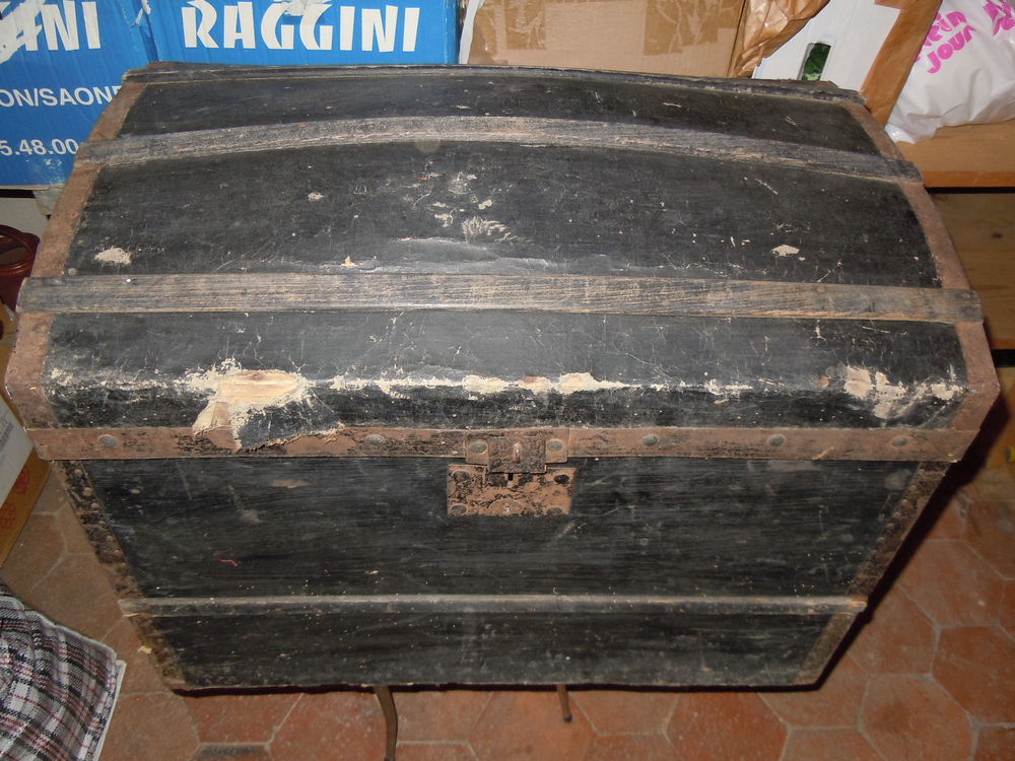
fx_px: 880
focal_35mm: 30
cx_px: 508
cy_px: 380
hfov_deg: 60.0
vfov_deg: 46.8
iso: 200
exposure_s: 1/30
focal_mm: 5.4
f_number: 3.5
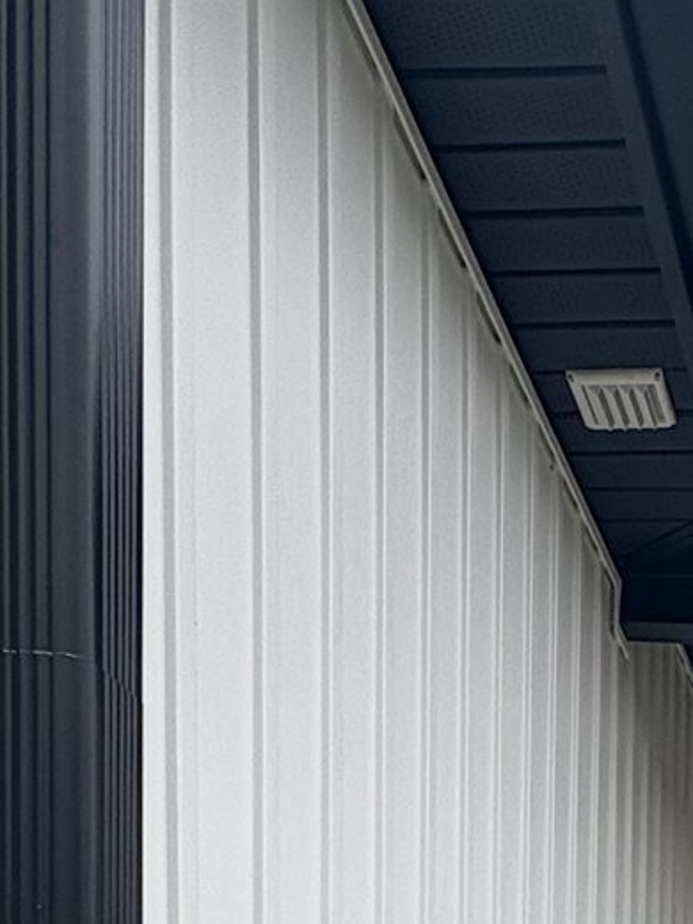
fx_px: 1655
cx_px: 903
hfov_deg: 21.4
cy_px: 1391
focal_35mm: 62
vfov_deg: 24.3
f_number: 2.2
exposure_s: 1/591
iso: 40
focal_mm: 2.22
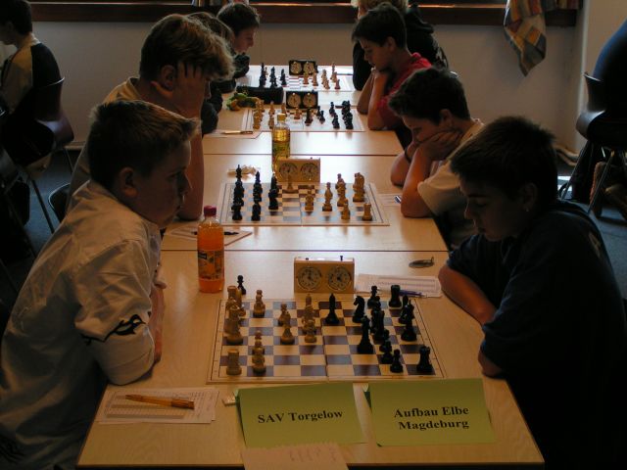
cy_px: 235
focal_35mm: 60
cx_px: 314
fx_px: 1087
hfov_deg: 32.2
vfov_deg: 24.4
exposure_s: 1/100
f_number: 4
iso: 50
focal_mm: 9.2
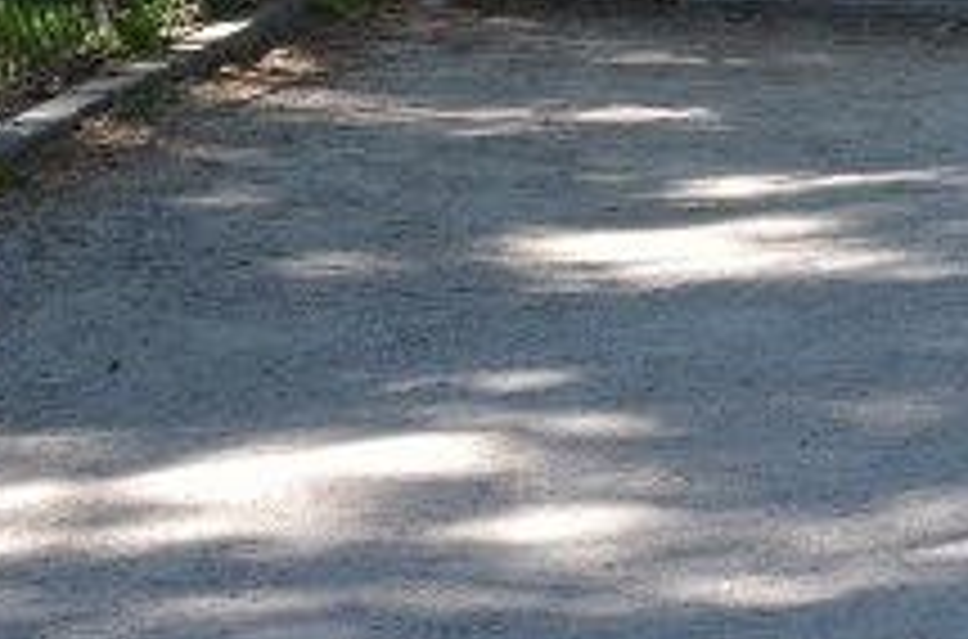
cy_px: -760
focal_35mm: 301
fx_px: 8066
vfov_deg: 4.5
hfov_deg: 6.8
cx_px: 1301
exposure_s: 1/200
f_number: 7.1
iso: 200
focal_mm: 35
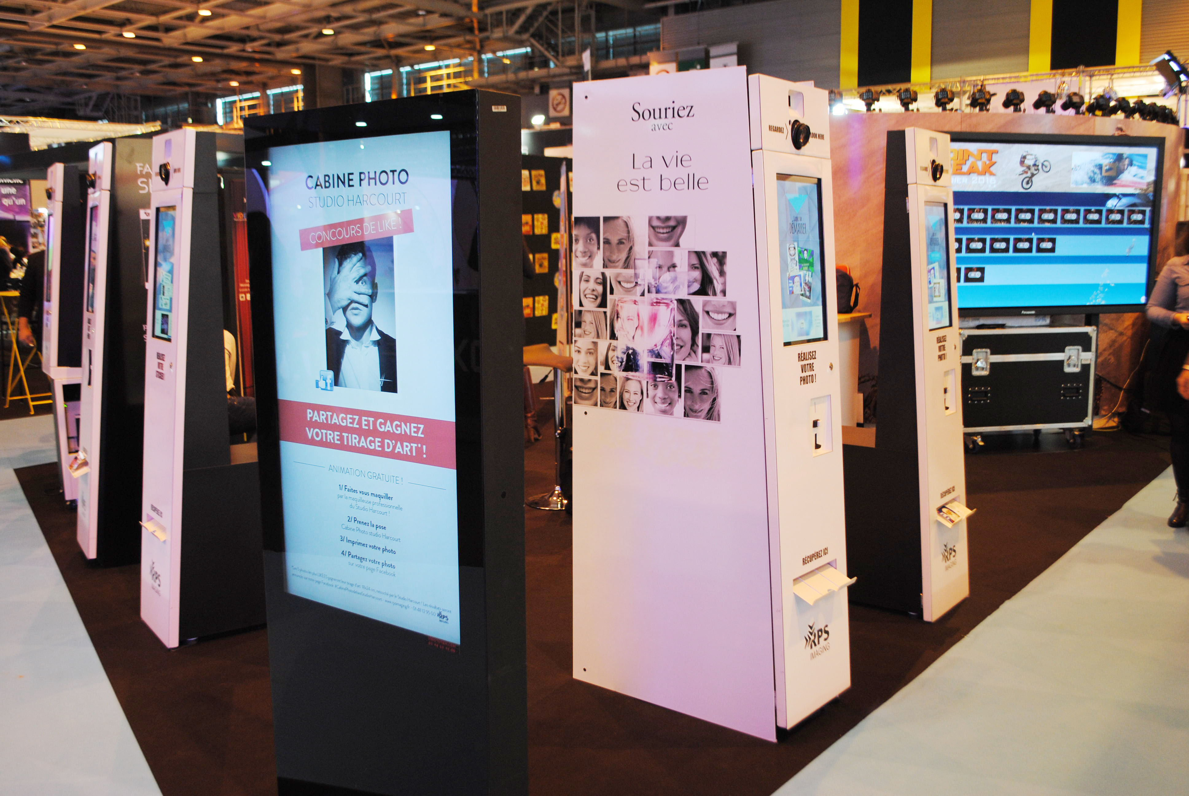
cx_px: 594
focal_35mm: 33
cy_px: 398
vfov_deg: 40.1
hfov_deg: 57.2
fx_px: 1091
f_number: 3.8
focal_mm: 22
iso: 280
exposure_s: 1/30
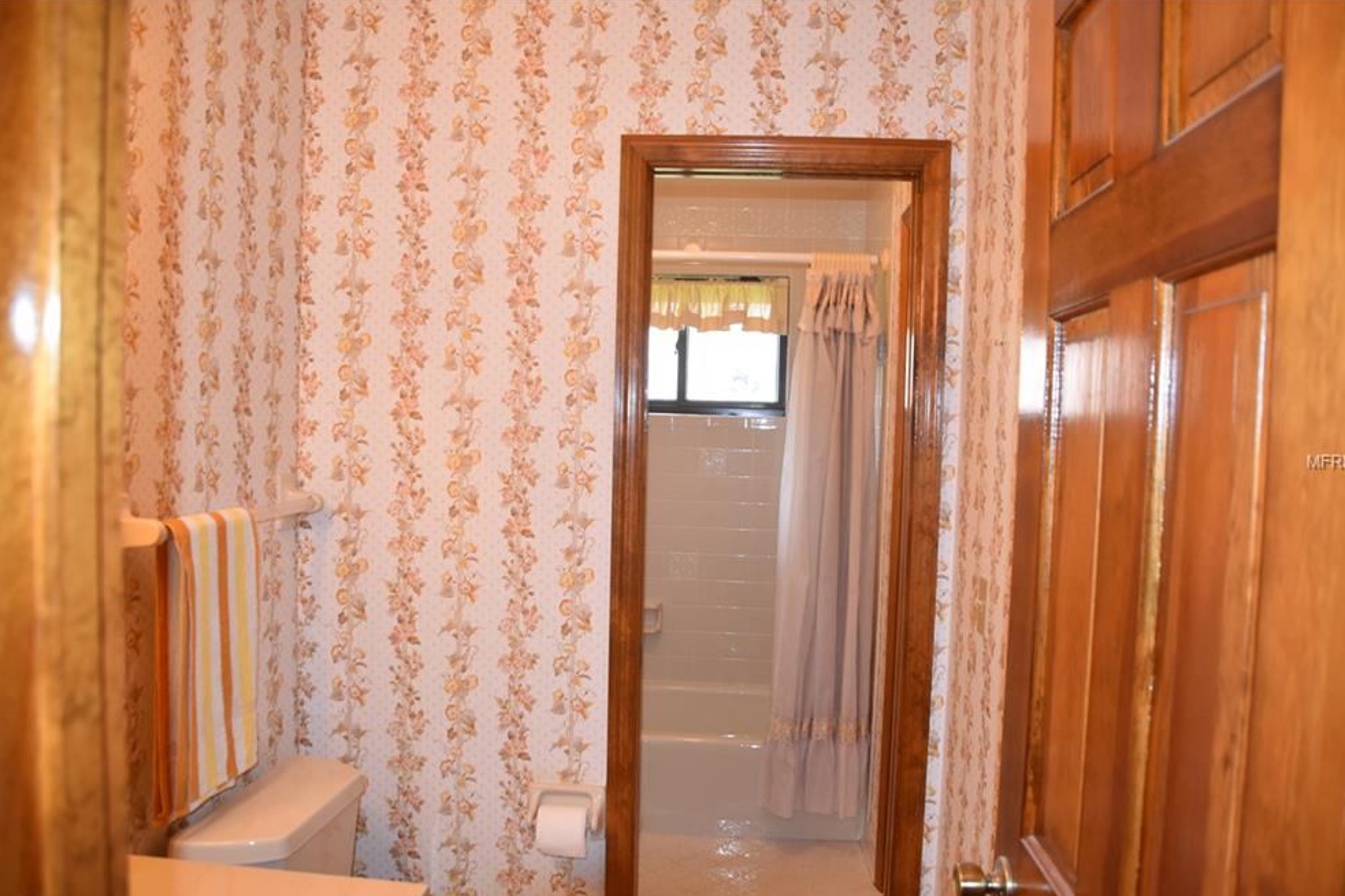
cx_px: 684
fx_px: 934
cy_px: 462
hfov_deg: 71.5
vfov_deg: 51.3
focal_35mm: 25
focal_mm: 16
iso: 800
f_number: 4.5
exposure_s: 1/80
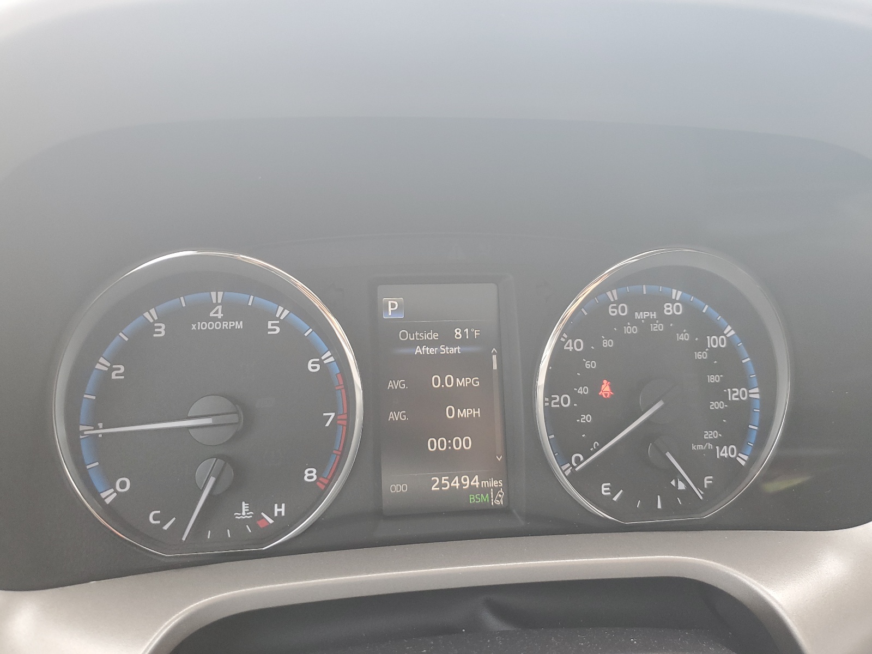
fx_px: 655
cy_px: 327
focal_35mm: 26
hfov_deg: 67.3
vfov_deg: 53.1
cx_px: 436
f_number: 1.5
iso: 72
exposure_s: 1/120
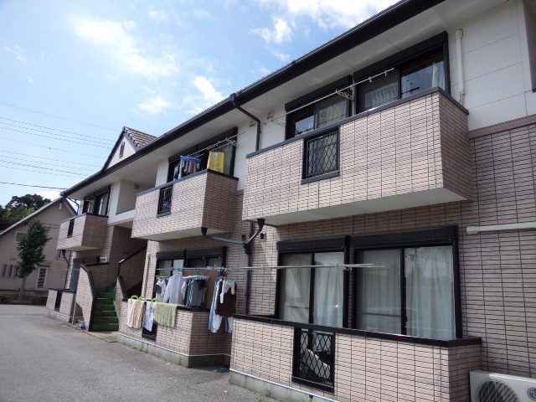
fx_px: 403
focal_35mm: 26
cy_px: 201
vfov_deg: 53.1
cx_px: 268
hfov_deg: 67.3
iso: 80
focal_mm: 4.6
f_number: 3.3
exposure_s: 1/1250
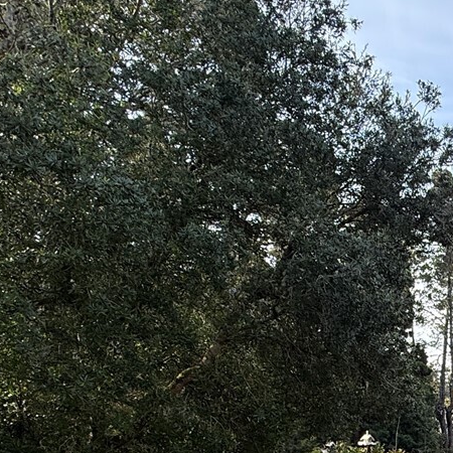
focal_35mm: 44
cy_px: 442
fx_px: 651
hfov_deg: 32.5
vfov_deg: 35.1
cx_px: 526
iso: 64
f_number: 2.2
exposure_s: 1/204
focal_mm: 2.22
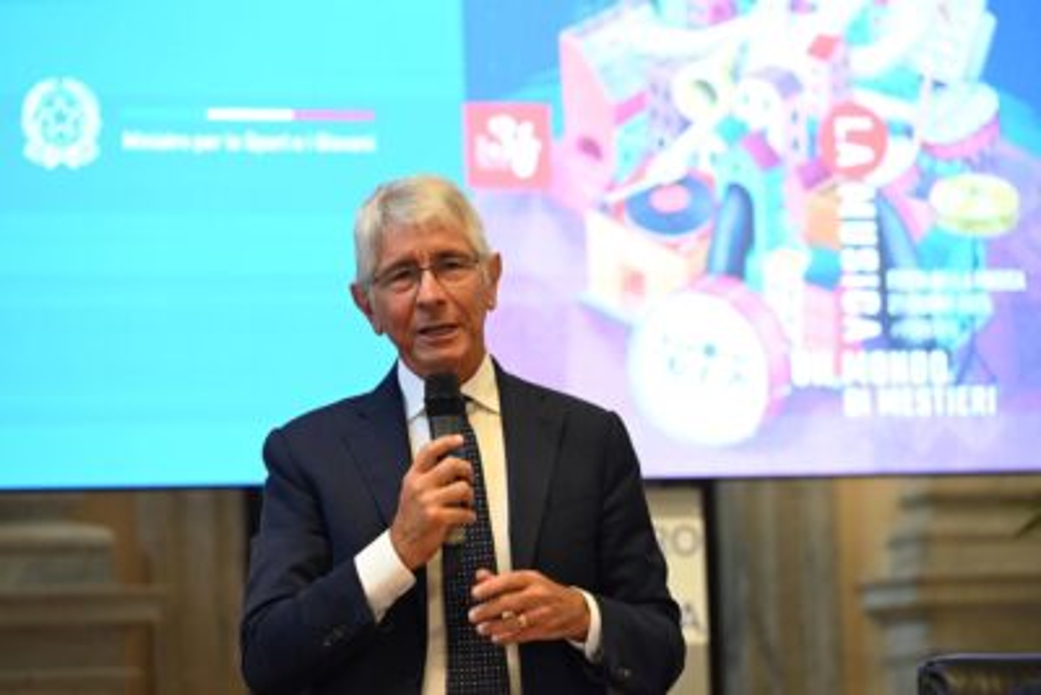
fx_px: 4339
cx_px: 520
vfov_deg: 9.2
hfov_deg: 13.7
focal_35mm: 150
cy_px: 348
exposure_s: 1/125
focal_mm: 150
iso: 5000
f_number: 3.5
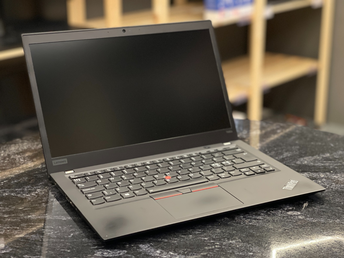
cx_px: 172
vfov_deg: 22.9
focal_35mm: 64
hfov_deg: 30.3
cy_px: 129
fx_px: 636
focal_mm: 7.5
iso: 320
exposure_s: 1/40
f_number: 2.2
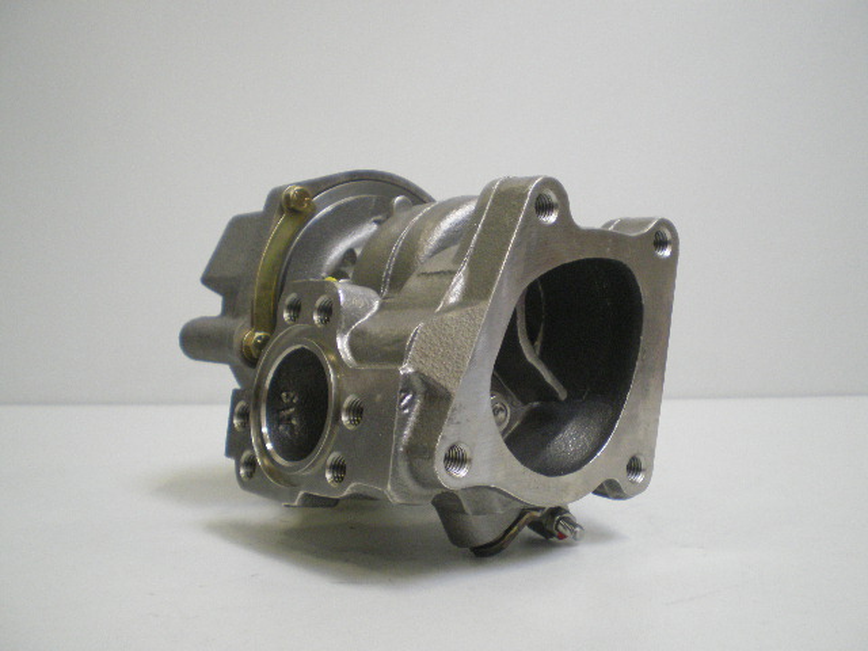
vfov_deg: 37.7
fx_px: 953
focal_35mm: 38
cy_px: 326
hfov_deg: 49.0
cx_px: 434
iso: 400
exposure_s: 1/15
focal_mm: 6.3
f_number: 3.1
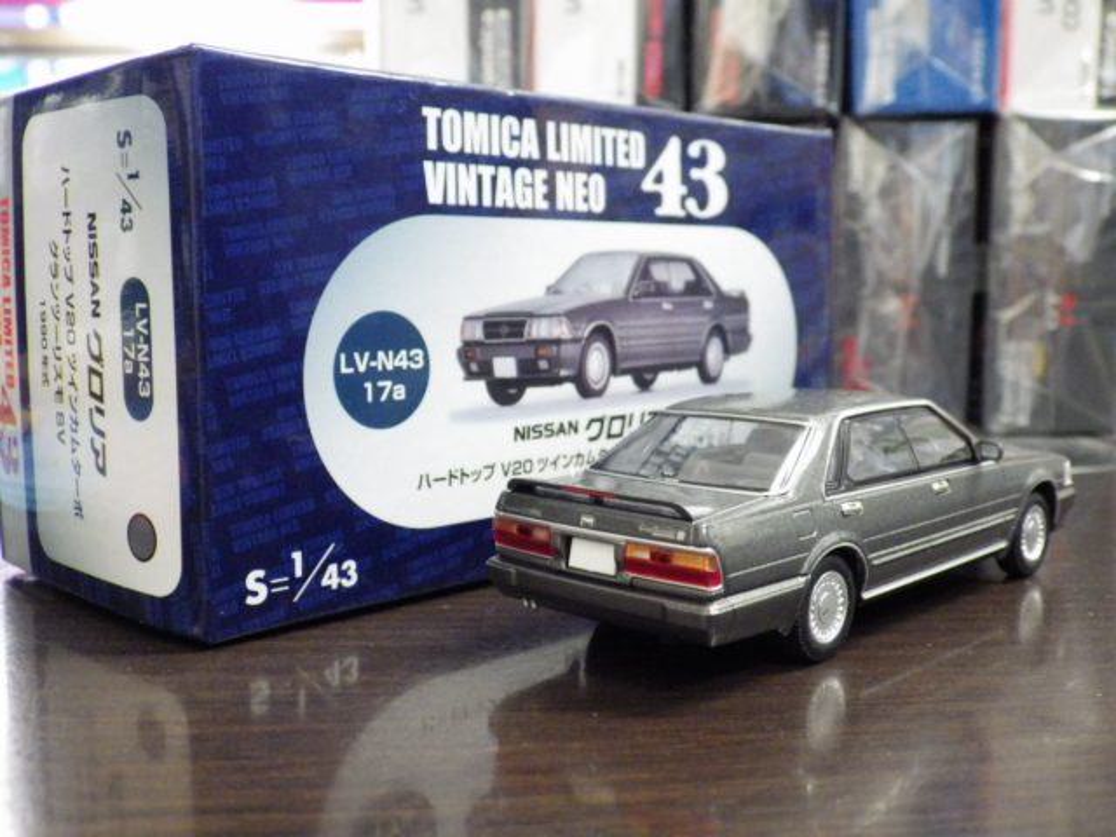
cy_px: 418
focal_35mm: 41
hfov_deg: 45.8
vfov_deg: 35.1
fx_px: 1322
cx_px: 558
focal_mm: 7.4
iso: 1000
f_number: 3.6
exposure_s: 1/25
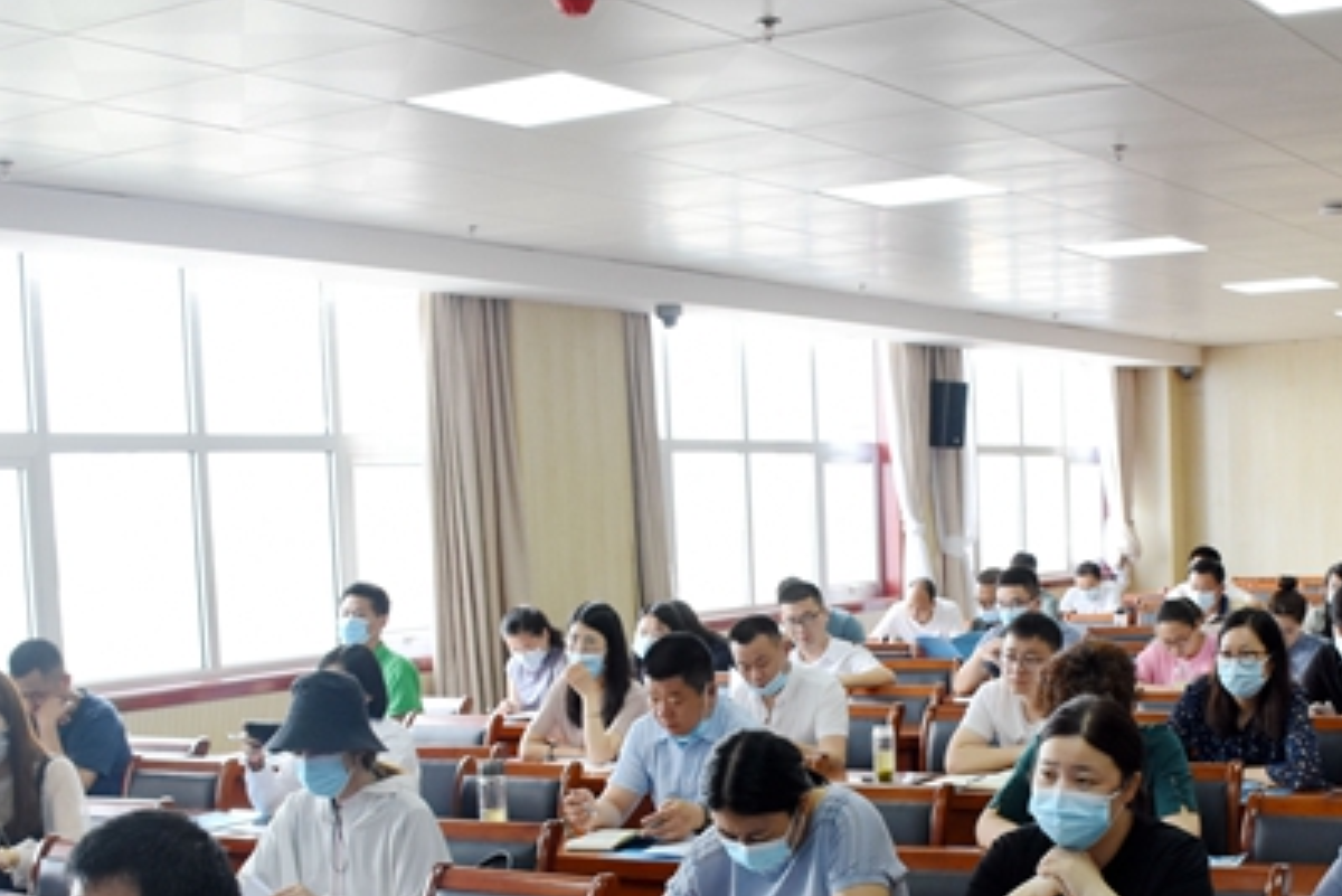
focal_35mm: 54
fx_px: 2014
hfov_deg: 36.7
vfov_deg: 24.7
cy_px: 696
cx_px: 825
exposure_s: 1/100
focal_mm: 18
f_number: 5
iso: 800
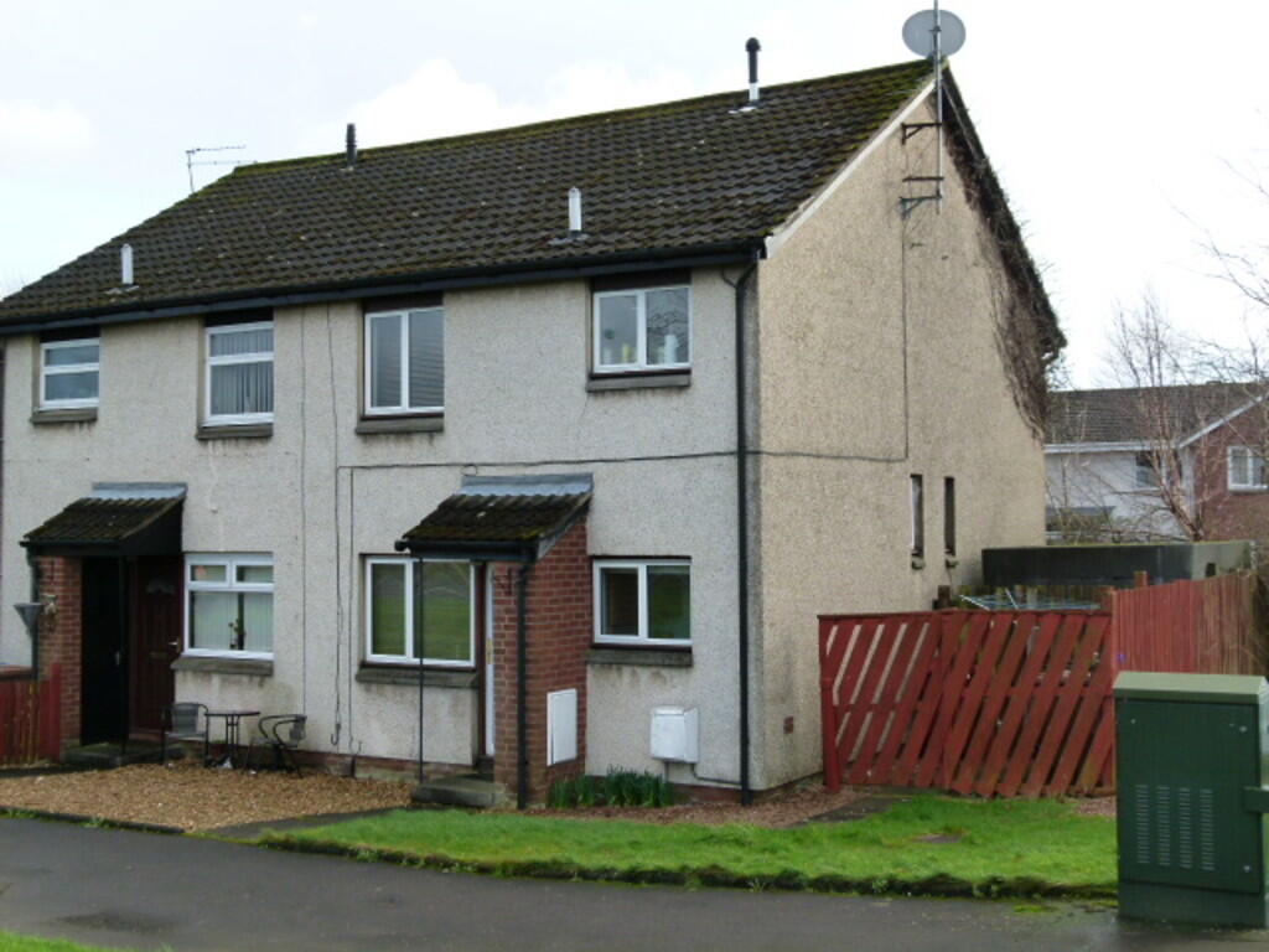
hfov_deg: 42.9
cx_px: 634
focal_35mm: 44
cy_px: 476
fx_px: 1613
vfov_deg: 32.9
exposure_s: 1/250
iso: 160
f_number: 4
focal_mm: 7.9
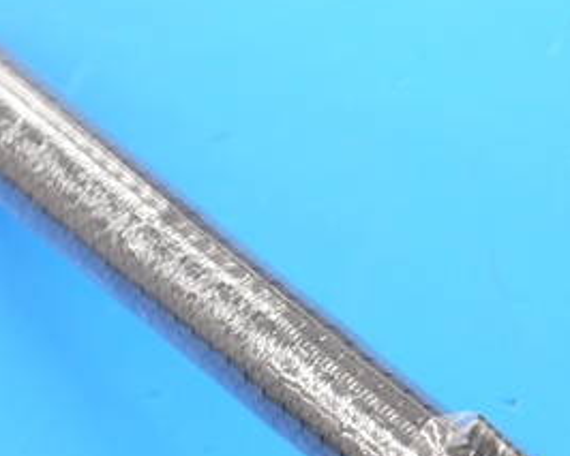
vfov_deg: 9.1
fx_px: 2852
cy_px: 385
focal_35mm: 169
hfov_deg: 11.4
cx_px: 341
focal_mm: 36
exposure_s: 1/80
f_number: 5.3
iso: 640
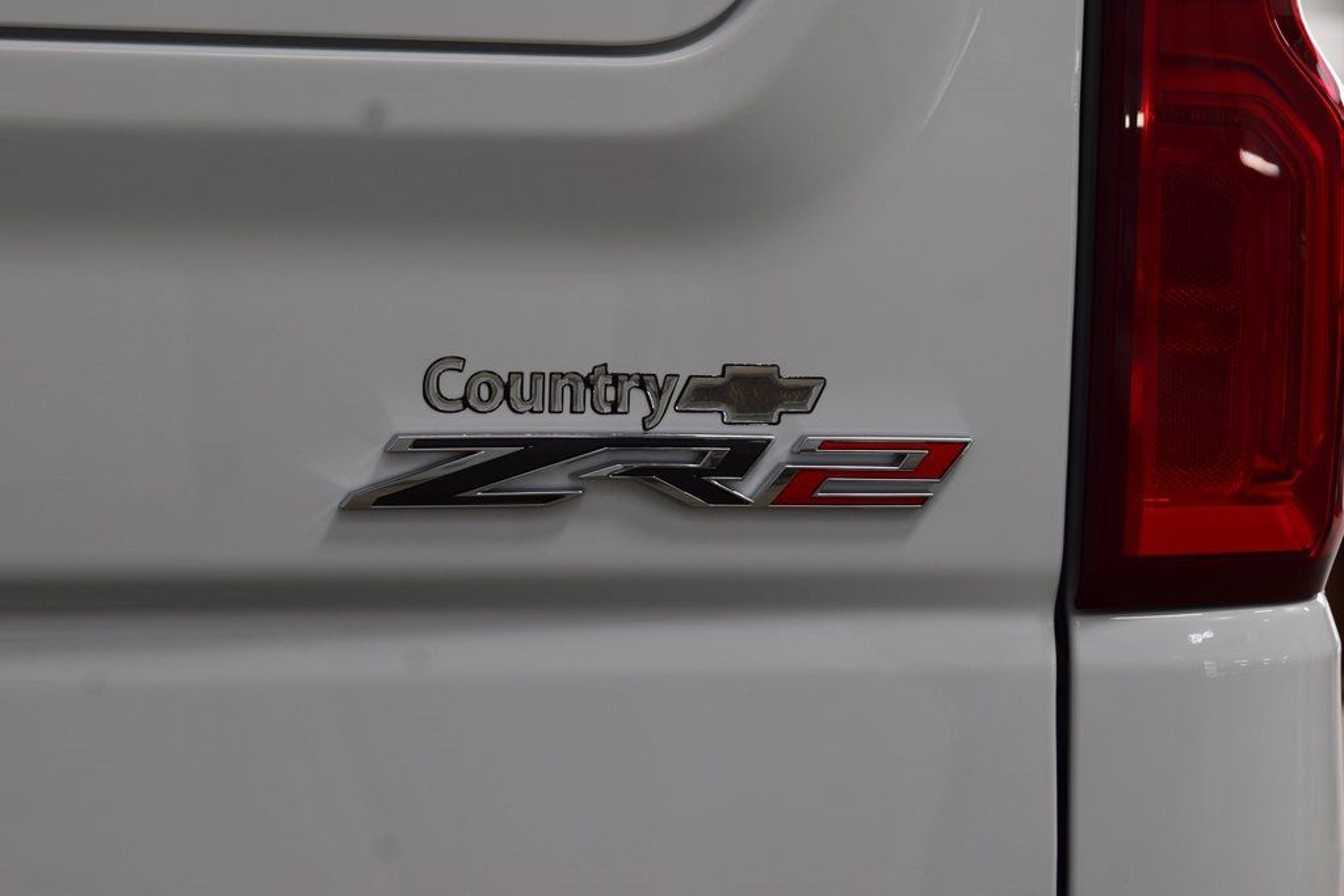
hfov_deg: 19.5
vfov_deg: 13.0
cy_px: 448
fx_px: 3920
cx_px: 672
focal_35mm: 105
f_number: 7.1
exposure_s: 1/30
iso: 500
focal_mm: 70
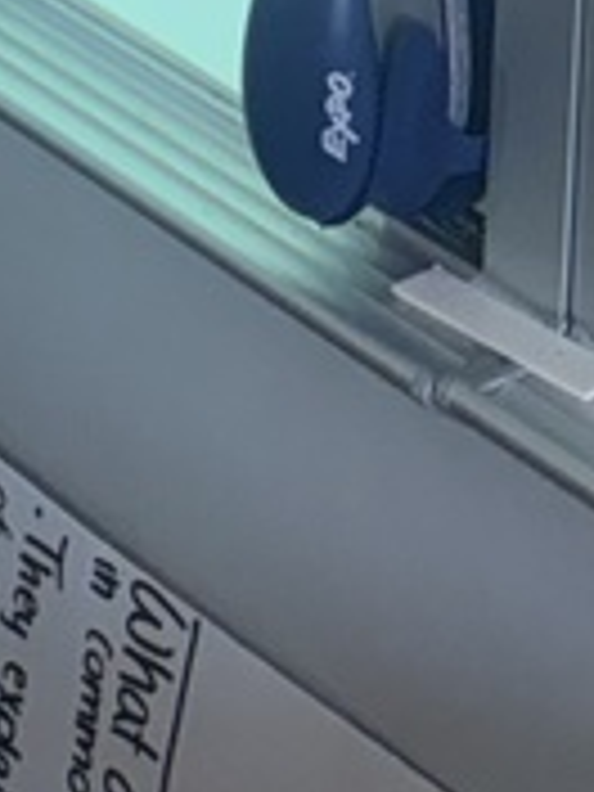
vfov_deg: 10.5
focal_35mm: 151
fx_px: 3455
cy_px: -1318
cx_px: -585
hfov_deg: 9.2
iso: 64
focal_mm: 5.96
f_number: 1.6
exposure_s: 1/121
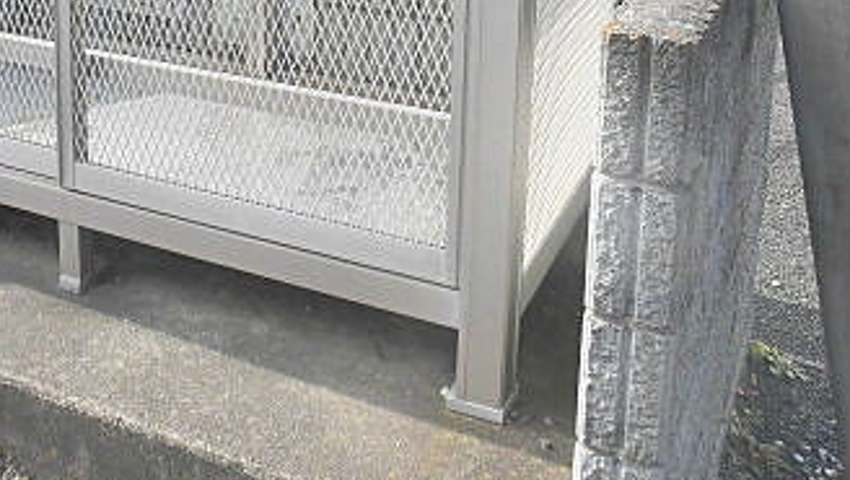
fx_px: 1150
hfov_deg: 39.1
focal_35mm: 51
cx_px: 181
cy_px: -125
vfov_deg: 21.5
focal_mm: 4.3
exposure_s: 1/320
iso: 100
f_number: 3.1
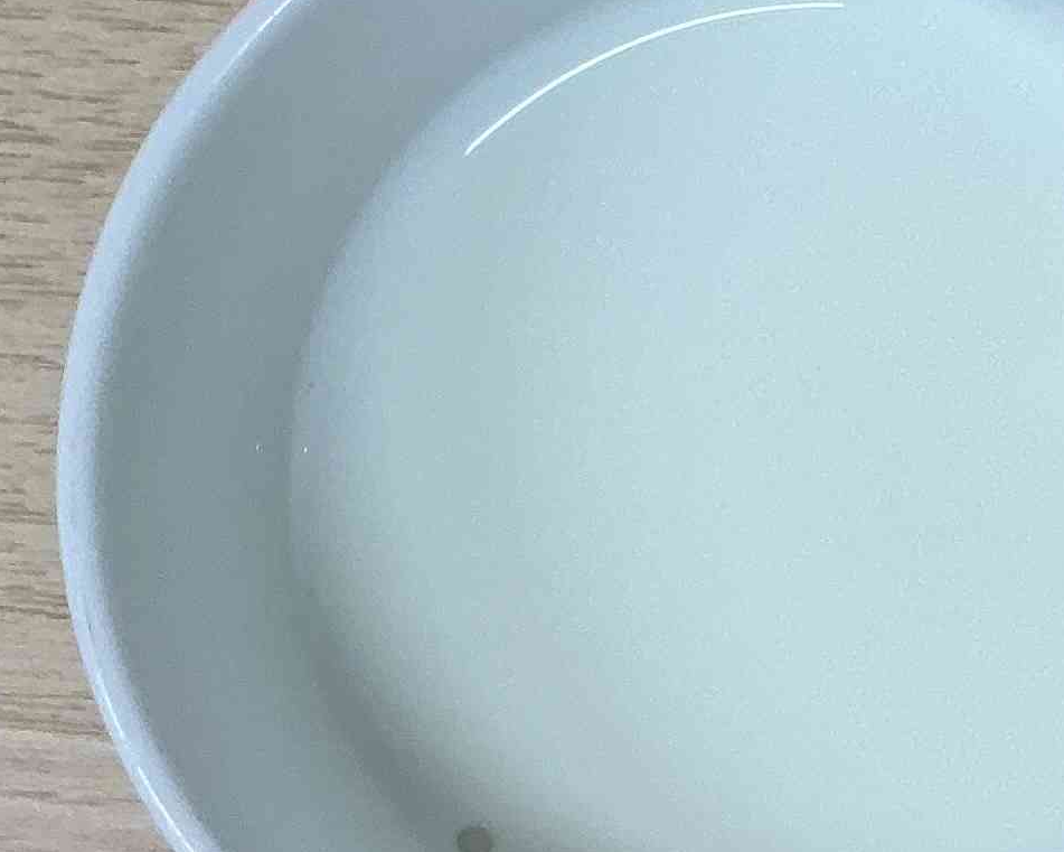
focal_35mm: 120
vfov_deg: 12.9
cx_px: 1778
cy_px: 409
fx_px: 3779
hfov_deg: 14.5
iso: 64
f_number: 1.8
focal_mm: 3
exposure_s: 1/60
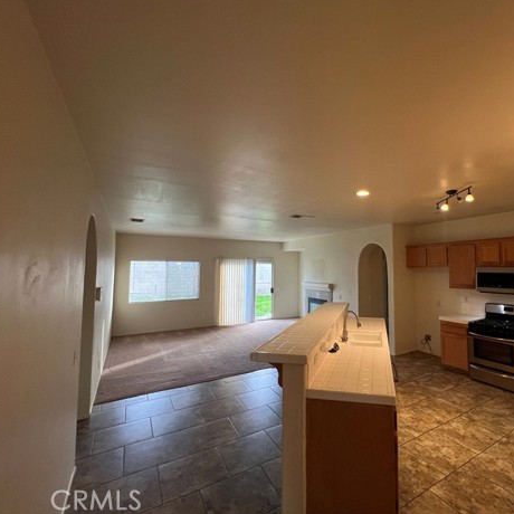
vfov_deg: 87.4
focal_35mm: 16
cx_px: 324
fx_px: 269
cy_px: 248
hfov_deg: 85.6
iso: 160
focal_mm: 1.57
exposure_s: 1/120
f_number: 1.8
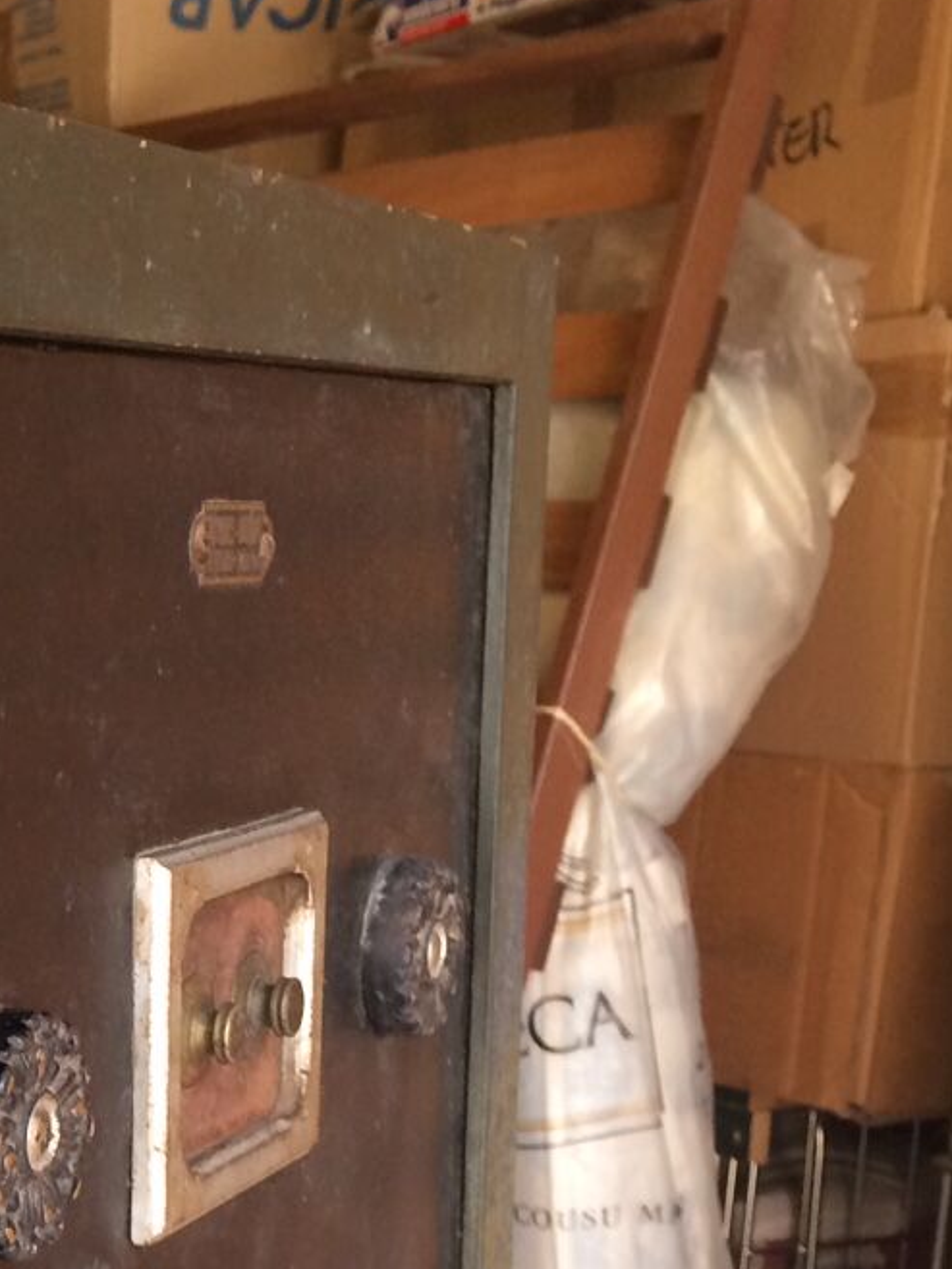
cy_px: 1122
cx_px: -448
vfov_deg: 26.2
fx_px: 2639
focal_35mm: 72
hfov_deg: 18.3
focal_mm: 4.15
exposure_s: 1/33
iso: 64
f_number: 2.2
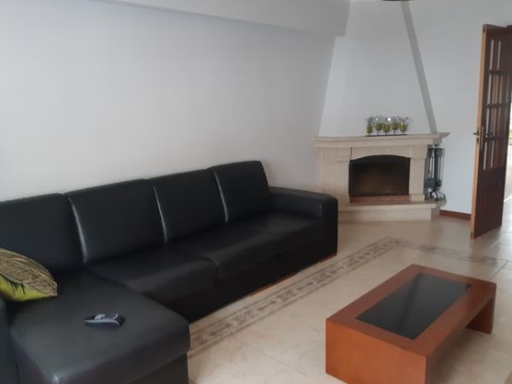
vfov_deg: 49.8
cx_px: 242
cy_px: 185
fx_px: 414
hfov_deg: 63.4
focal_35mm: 28
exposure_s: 1/25
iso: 320
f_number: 1.7
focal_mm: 3.93
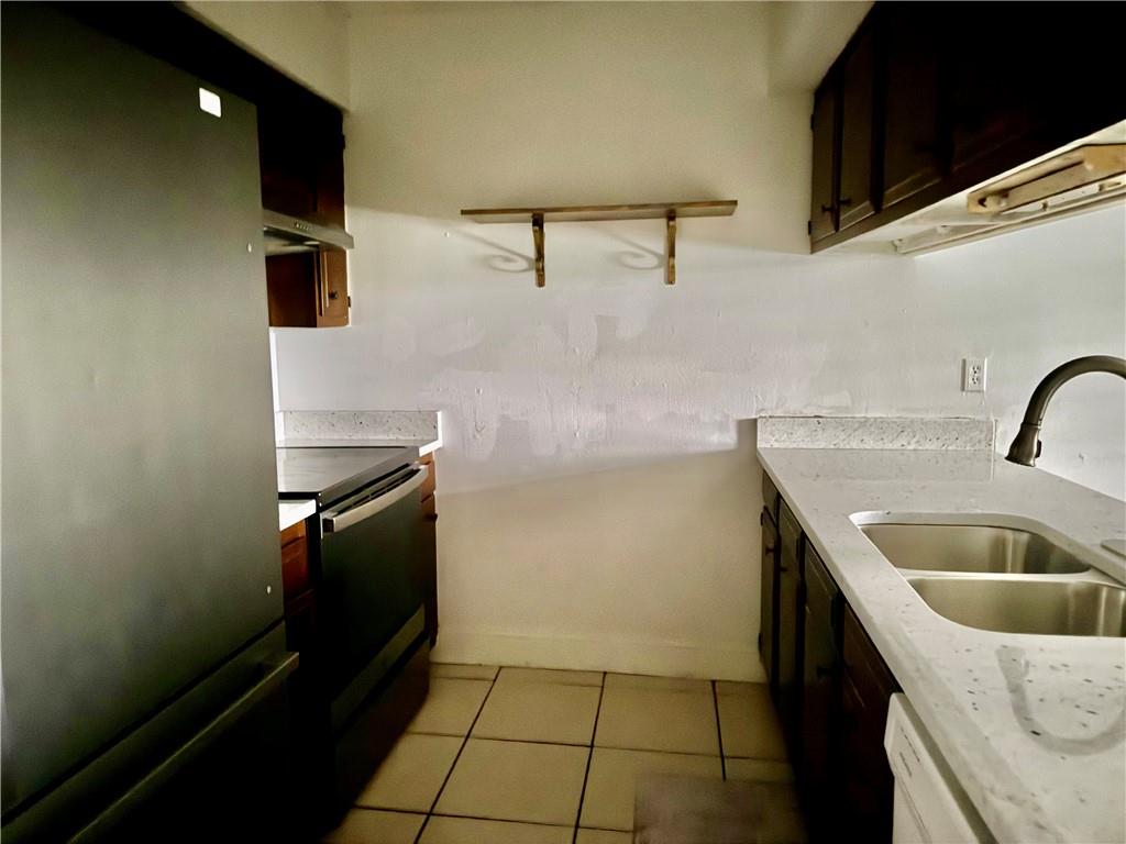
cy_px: 422
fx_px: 781
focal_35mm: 24
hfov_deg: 71.6
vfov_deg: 56.8
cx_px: 563
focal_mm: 6.76
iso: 3200
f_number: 1.78
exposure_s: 1/2
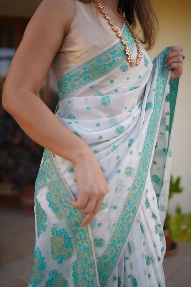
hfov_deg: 37.9
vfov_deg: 54.4
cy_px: 144
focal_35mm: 35
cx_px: 96
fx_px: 279
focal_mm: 35
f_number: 1.4
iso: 64
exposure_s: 1/400
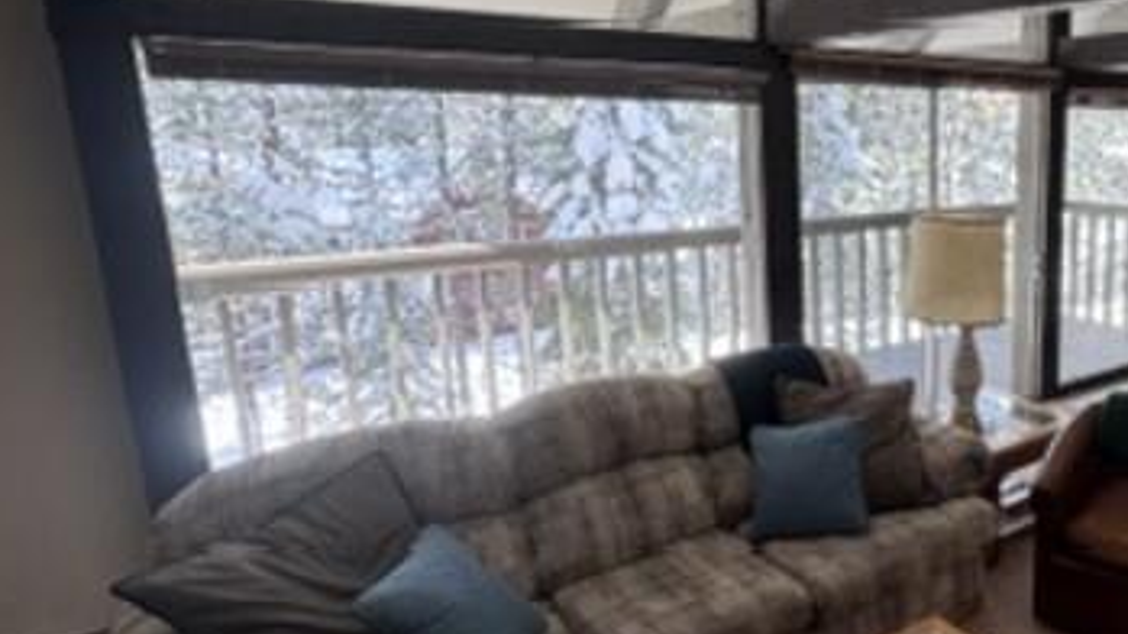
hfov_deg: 60.7
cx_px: 947
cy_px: 291
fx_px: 837
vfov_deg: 41.4
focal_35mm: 28
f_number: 2.2
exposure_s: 1/99
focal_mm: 2.22
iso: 40
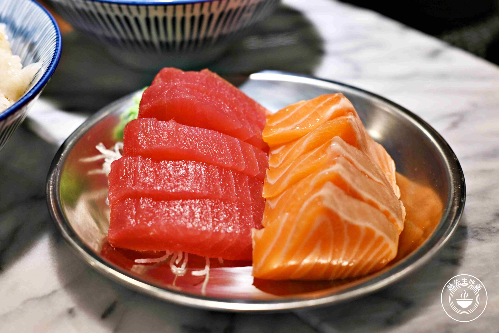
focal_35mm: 76
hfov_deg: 26.7
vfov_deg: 17.9
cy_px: 168
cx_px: 246
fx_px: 1053
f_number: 3.2
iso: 250
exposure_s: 1/160
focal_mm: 50
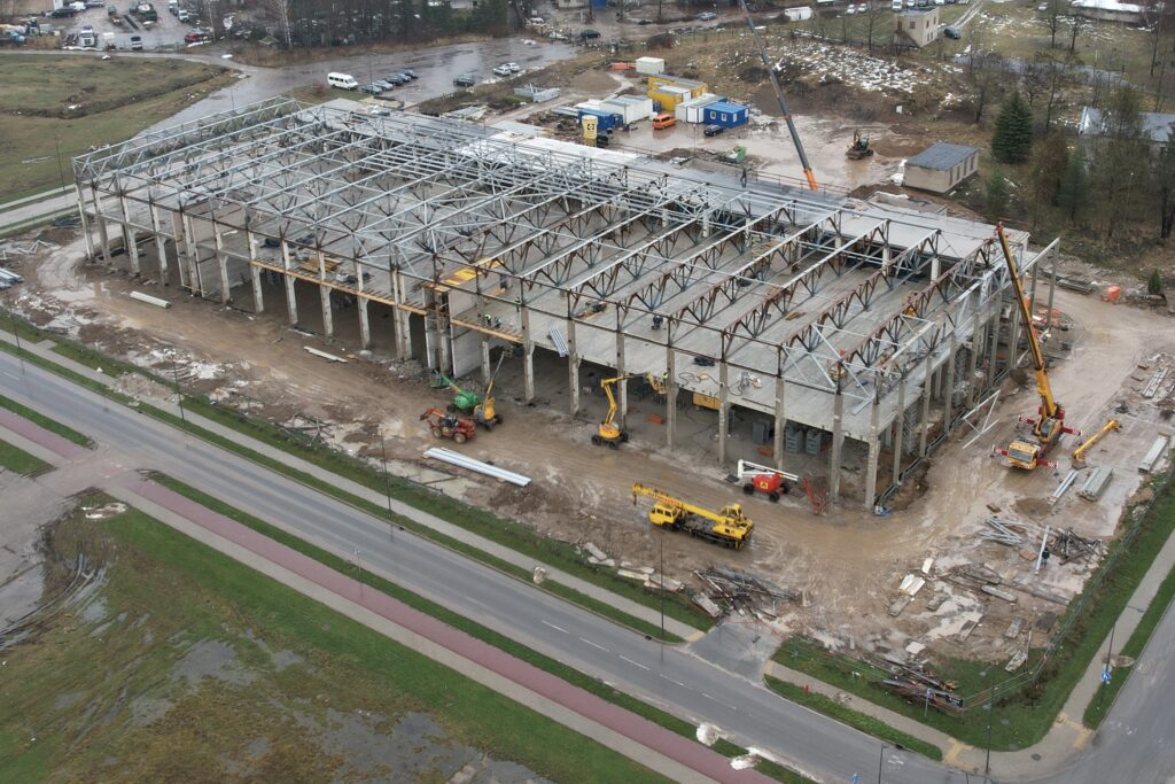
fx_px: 718
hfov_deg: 78.6
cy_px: 392
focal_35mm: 22
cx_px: 588
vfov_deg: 57.2
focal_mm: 8.38
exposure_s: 1/50
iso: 100
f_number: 2.8
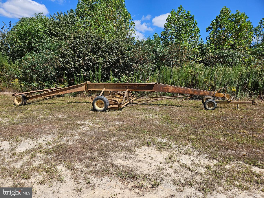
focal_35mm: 23
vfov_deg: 58.9
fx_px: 175
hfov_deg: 73.9
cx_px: 132
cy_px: 99
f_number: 1.8
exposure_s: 1/1962
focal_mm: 5.4
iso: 25
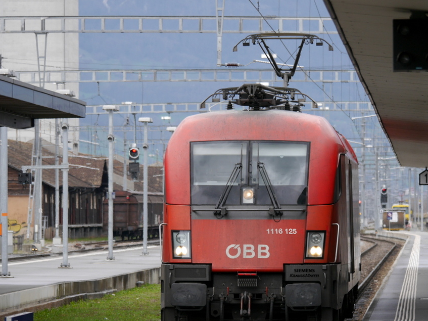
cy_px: 200
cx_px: 264
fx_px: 3659
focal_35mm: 296
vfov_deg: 5.0
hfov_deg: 6.7
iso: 160
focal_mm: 114
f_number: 4.1
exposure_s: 1/250
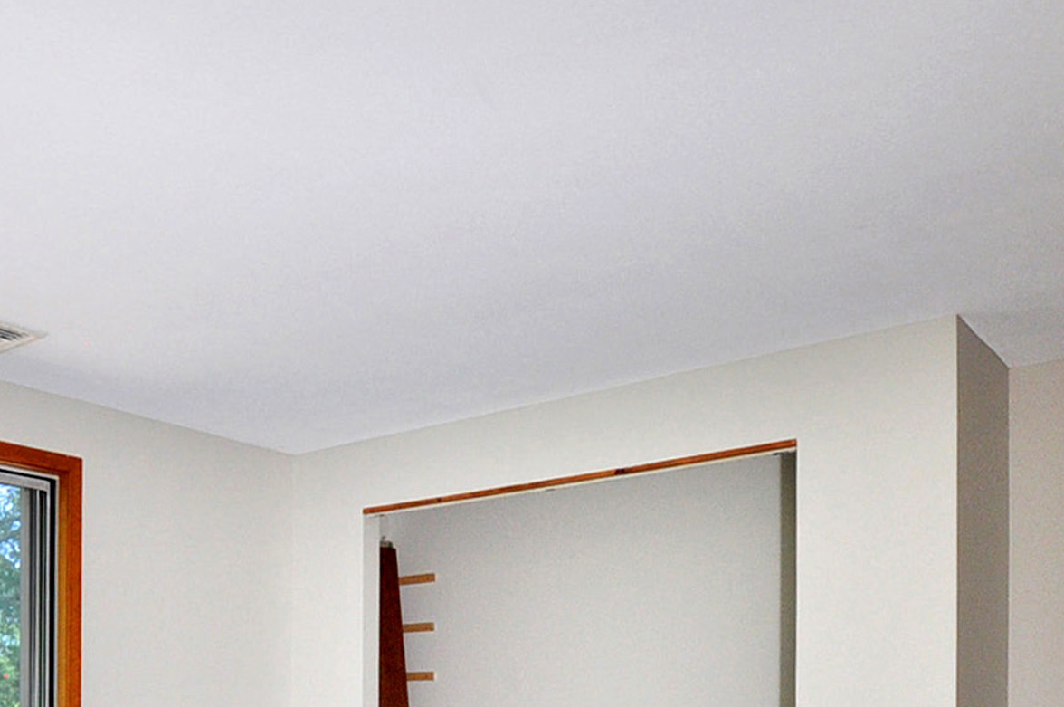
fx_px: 1092
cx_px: 185
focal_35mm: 37
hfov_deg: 48.4
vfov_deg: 32.6
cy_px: 728
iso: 500
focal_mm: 10
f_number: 5
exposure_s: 1/100
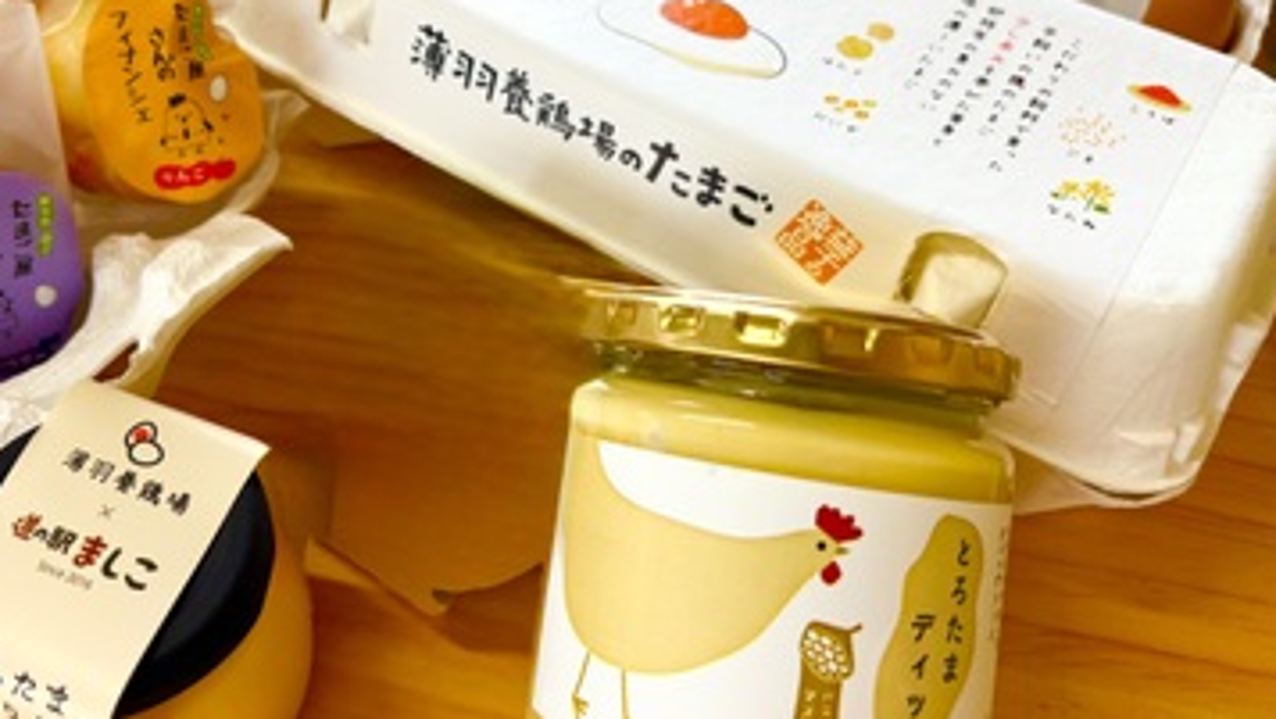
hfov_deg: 52.1
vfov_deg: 30.9
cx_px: 463
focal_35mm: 38
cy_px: 222
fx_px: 1286
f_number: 1.6
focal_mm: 5.96
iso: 32
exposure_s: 1/121
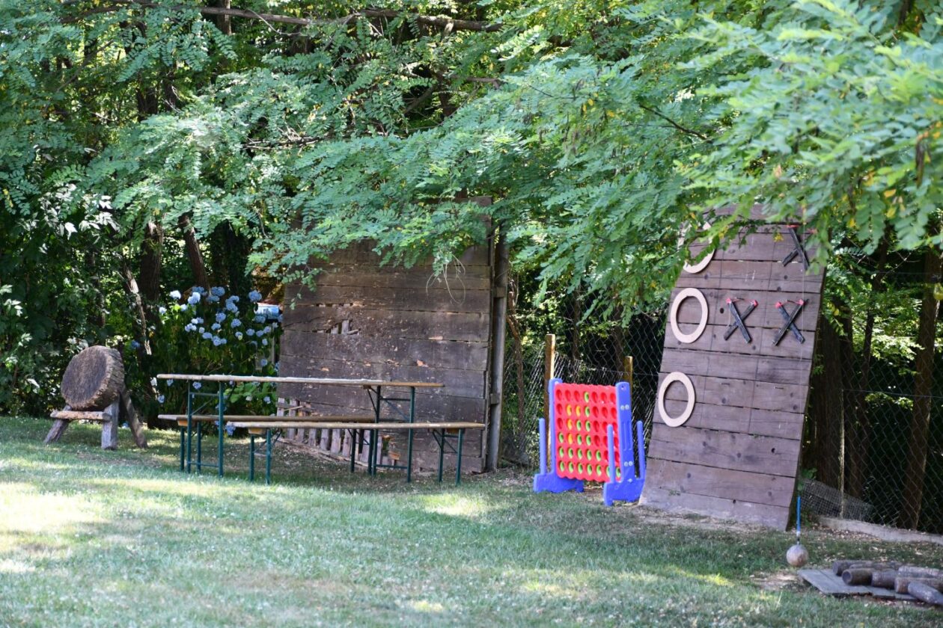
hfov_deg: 22.6
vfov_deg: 15.2
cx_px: 472
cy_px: 314
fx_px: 2357
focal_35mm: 90
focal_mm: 60
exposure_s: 1/250
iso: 800
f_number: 5
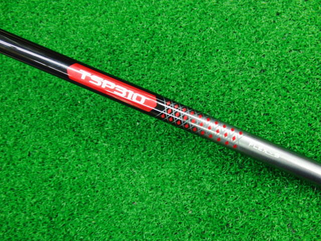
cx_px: 160
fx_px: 343
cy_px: 120
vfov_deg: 38.7
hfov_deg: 50.1
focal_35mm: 37
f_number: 3.6
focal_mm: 6.42
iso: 400
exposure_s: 1/25
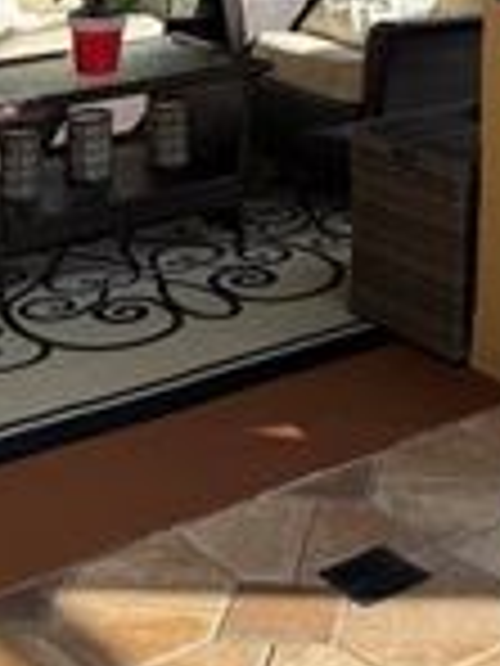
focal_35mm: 86
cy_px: -252
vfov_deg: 20.4
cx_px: 457
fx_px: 1656
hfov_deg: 16.9
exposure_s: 1/604
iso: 80
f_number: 1.78
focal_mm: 6.76
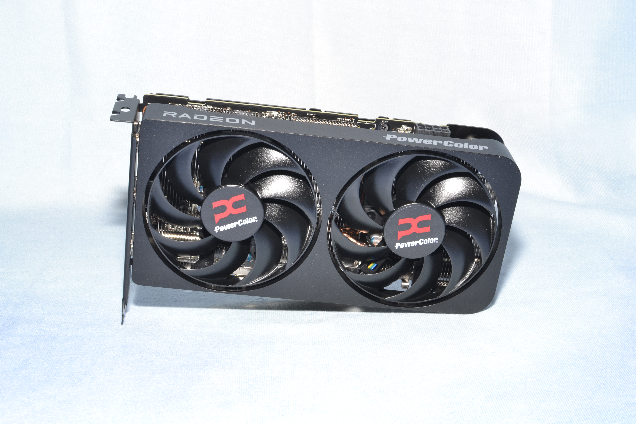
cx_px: 318
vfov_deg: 25.8
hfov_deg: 37.9
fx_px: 927
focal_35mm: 52
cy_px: 212
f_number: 14
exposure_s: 1/80
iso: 400
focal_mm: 35
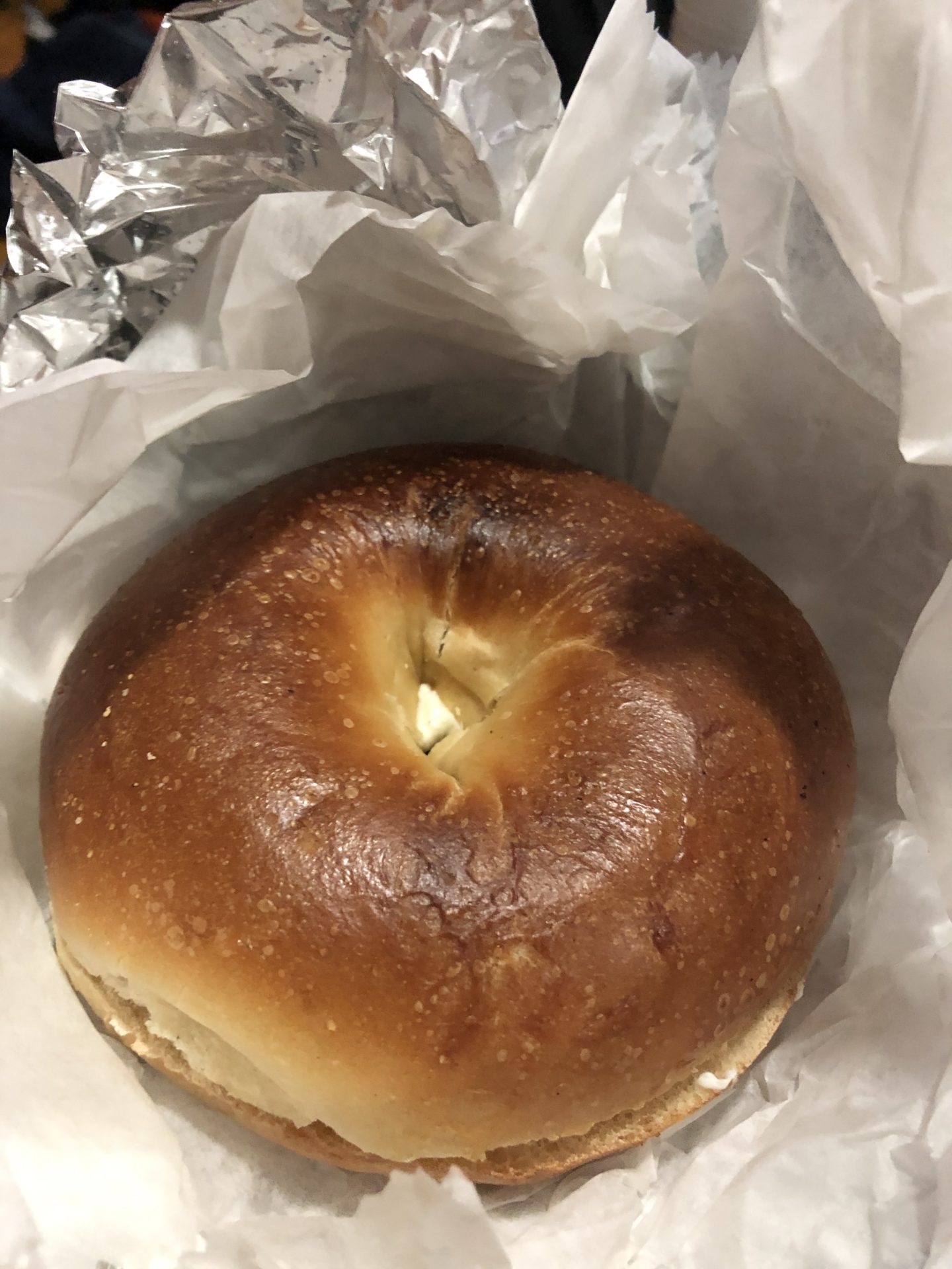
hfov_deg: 49.7
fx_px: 1027
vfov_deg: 63.4
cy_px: 634
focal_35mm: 28
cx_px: 476
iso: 100
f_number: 1.8
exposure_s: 1/5
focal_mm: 4
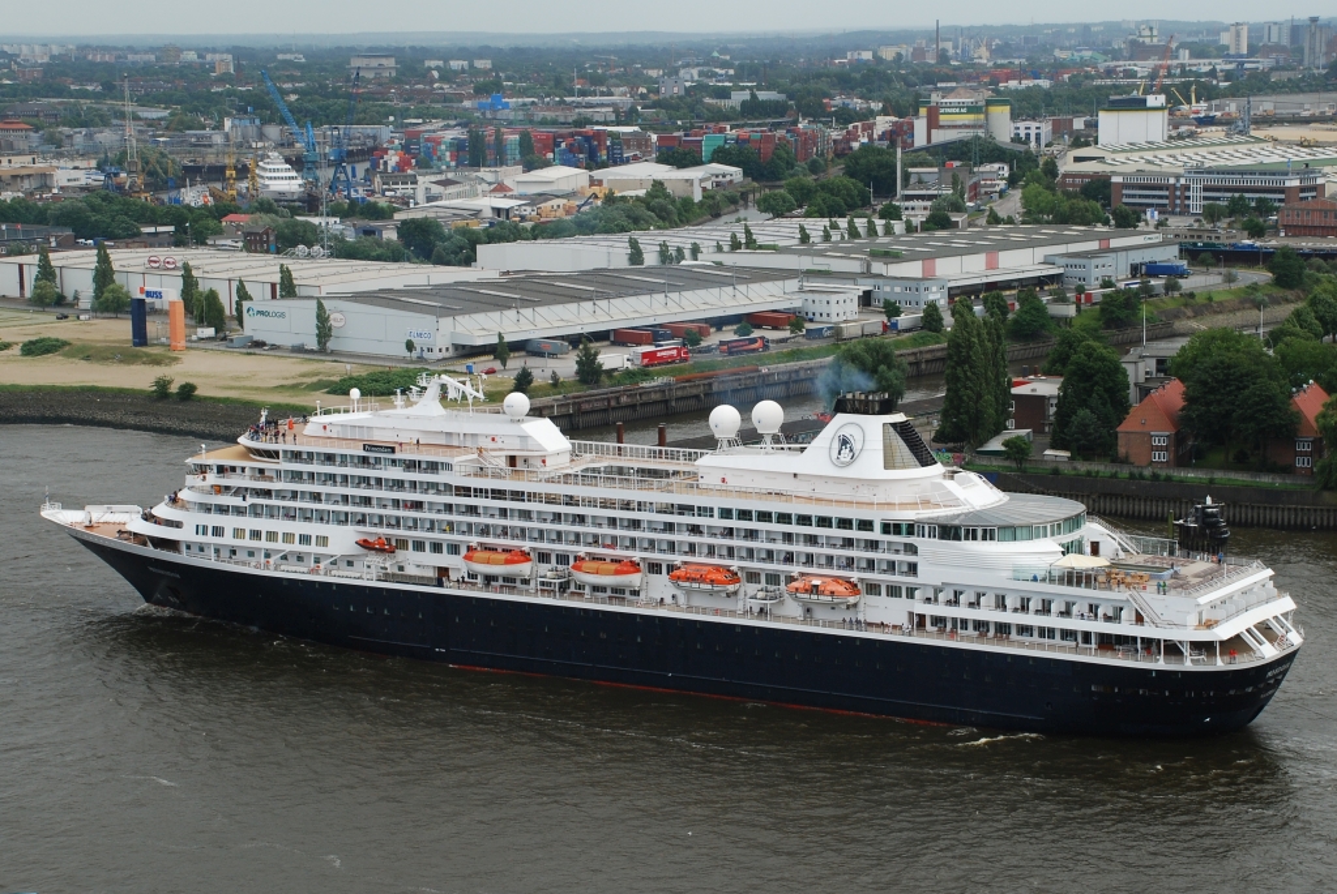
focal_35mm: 66
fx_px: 2454
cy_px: 447
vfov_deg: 20.7
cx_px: 668
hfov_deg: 30.5
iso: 200
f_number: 9
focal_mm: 44
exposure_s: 1/160
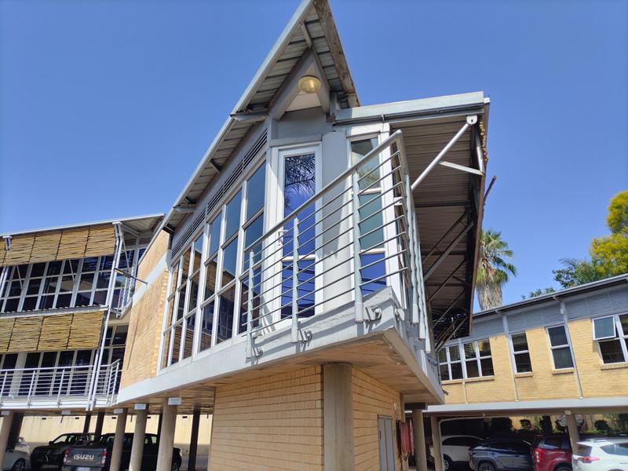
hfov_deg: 67.3
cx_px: 314
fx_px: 472
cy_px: 236
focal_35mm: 26
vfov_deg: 53.1
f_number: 1.8
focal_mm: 4.7
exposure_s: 1/799
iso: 100
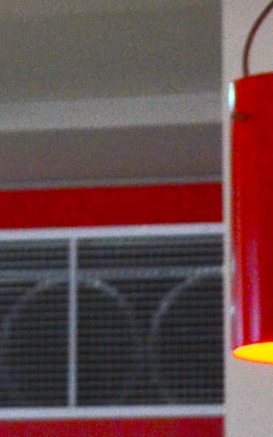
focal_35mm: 339
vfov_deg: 6.0
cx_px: -146
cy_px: -453
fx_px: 4034
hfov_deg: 3.9
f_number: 4.8
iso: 500
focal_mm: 32
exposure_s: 1/60
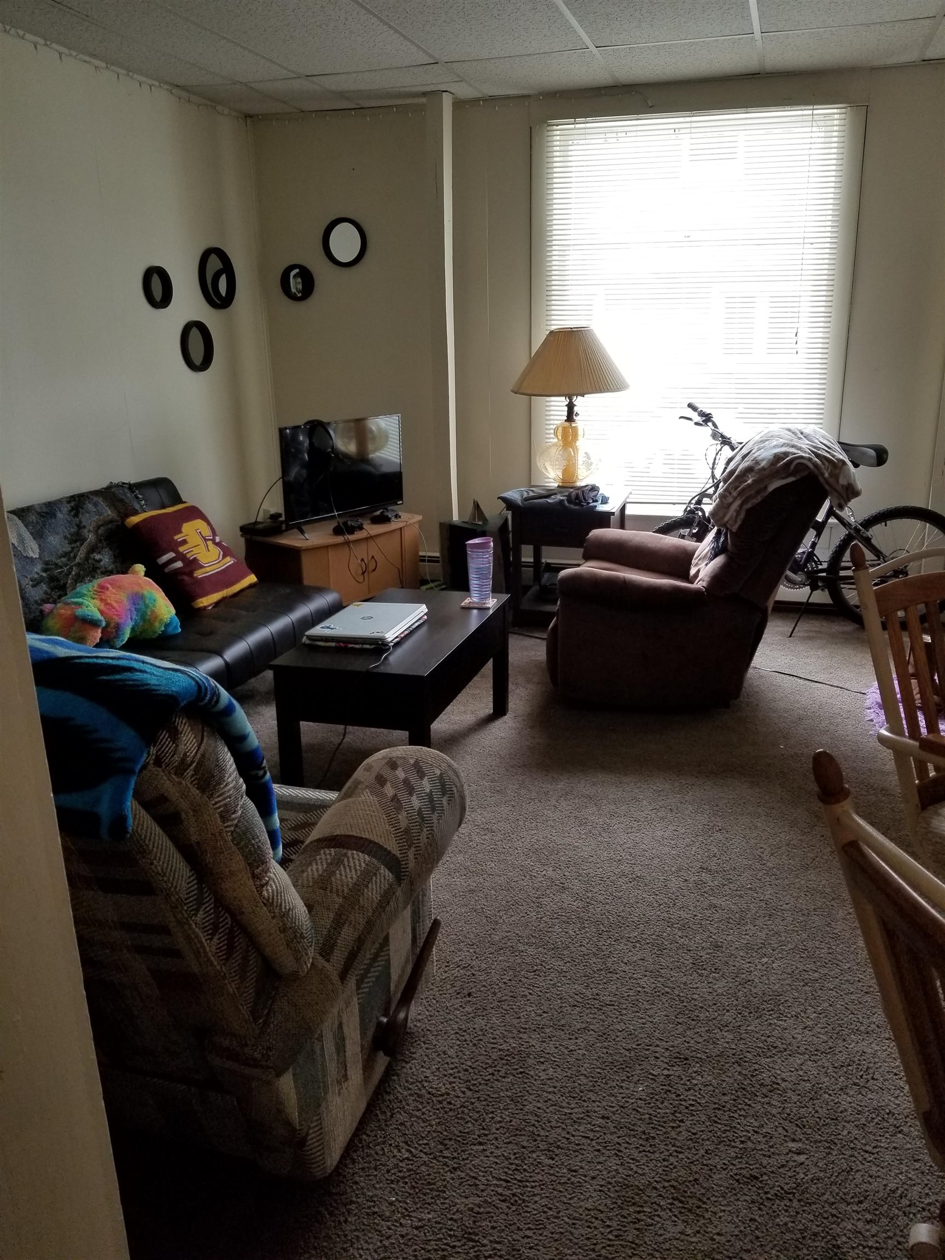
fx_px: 946
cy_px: 630
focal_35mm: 26
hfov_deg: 53.1
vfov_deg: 67.3
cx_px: 472
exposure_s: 1/120
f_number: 1.7
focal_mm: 4.25
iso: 100
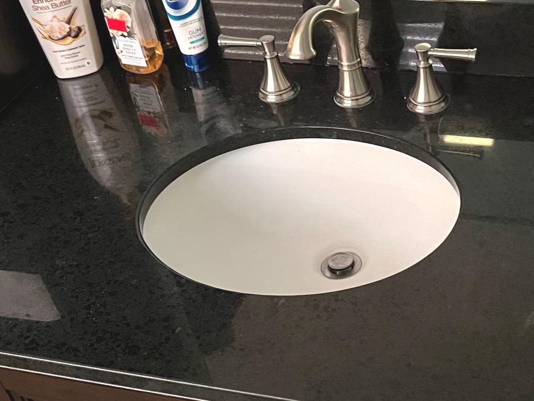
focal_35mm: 60
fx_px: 926
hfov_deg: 31.8
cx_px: 373
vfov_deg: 24.4
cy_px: 192
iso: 640
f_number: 1.6
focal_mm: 5.1
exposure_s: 1/40
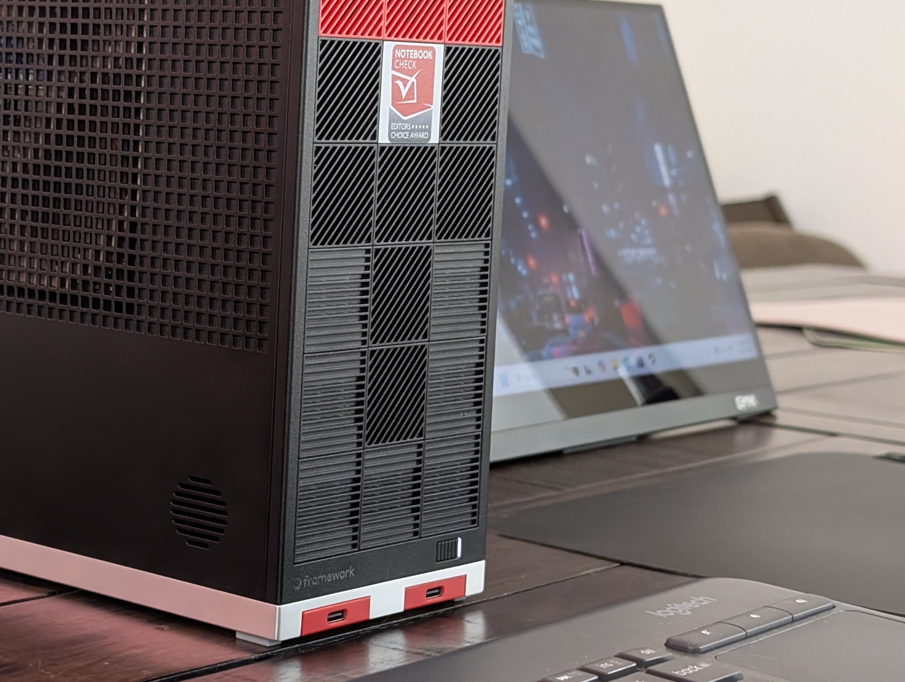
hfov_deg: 24.6
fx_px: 2042
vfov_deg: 18.9
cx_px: 192
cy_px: 203
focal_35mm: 78
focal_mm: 6.9
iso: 449
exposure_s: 1/71.7
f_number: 1.68
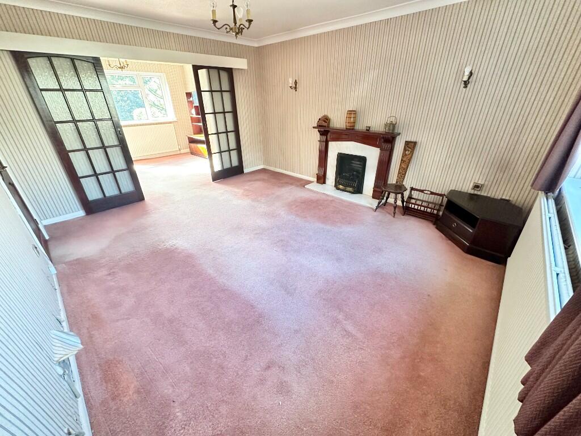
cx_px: 290
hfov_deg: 102.1
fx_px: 235
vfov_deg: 85.7
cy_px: 218
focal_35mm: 14
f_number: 2.2
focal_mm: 2.22
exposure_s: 1/99
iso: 250
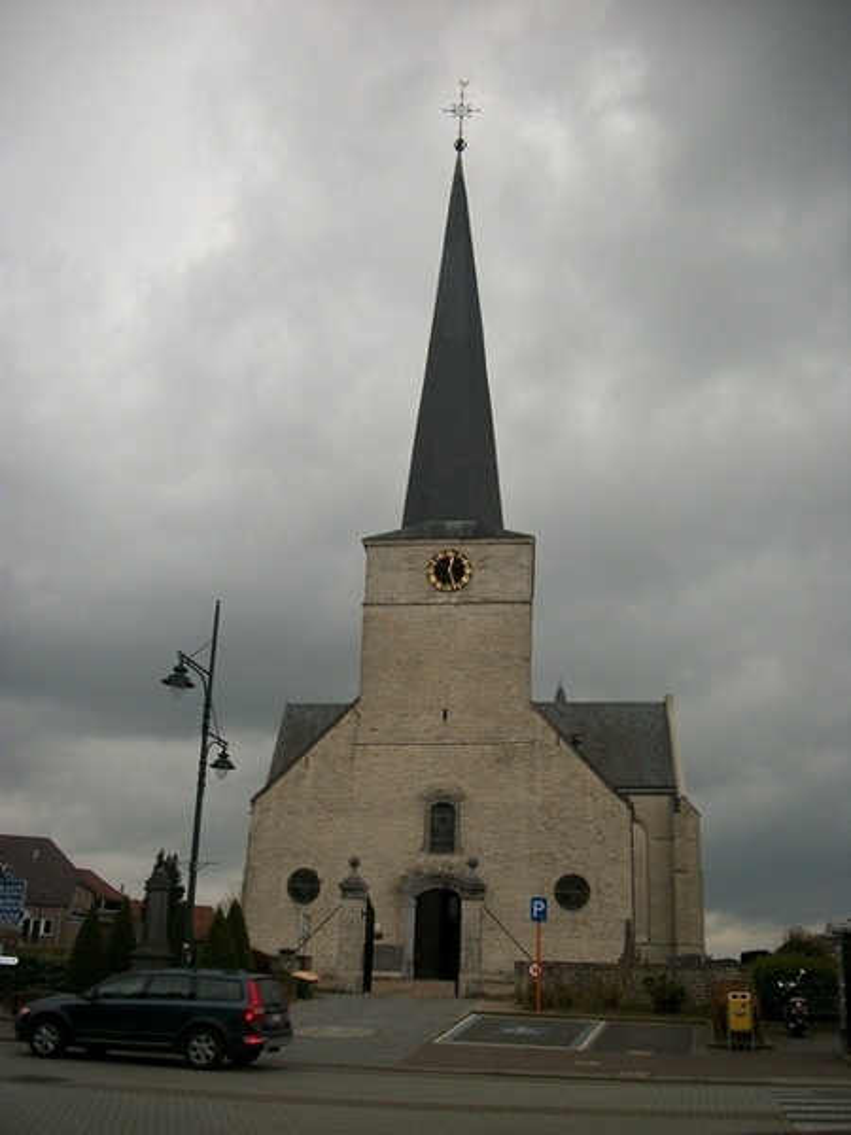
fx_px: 1049
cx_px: 426
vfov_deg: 56.8
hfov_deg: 44.2
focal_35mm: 32
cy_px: 568
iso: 80
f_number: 8.8
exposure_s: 1/100
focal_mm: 5.7
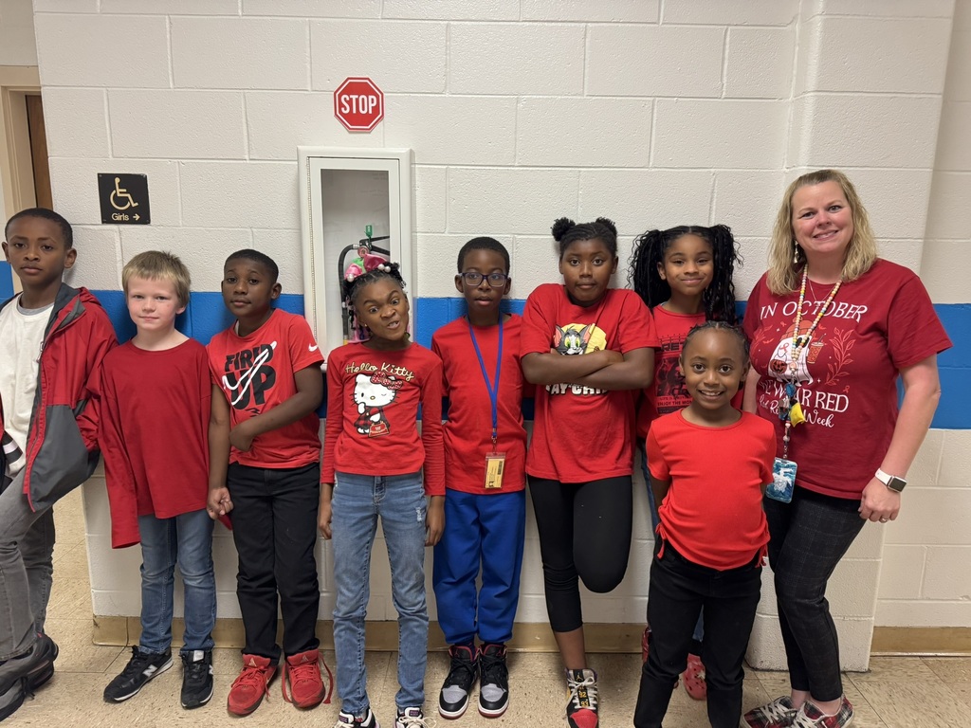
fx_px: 673
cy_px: 364
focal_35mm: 24
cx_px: 486
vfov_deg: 56.8
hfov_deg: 71.6
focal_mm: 6.76
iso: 250
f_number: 1.78
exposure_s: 1/60
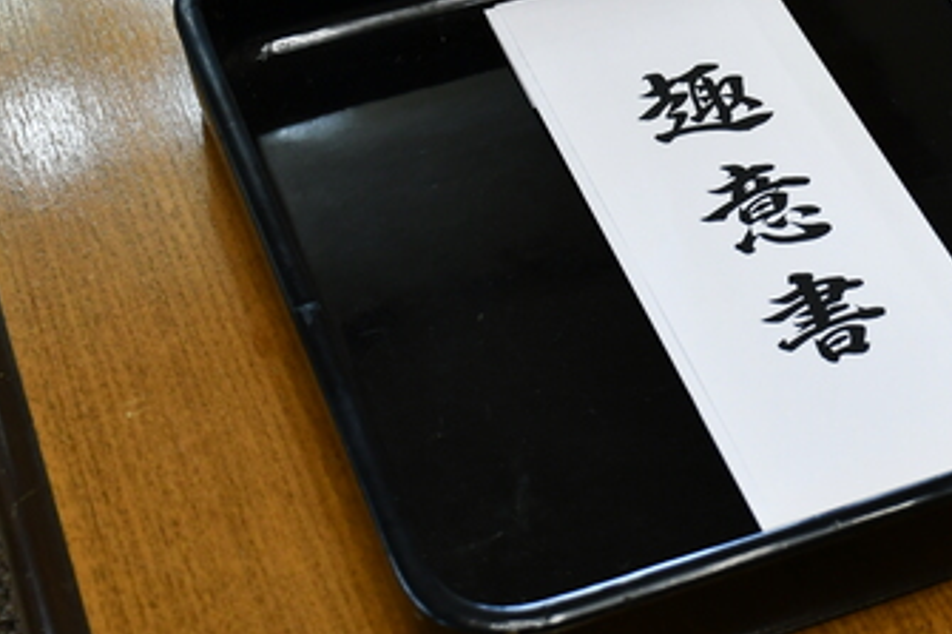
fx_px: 2590
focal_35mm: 98
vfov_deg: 13.9
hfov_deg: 20.2
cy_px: 145
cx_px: 934
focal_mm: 30
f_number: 4
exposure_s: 1/200
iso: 800
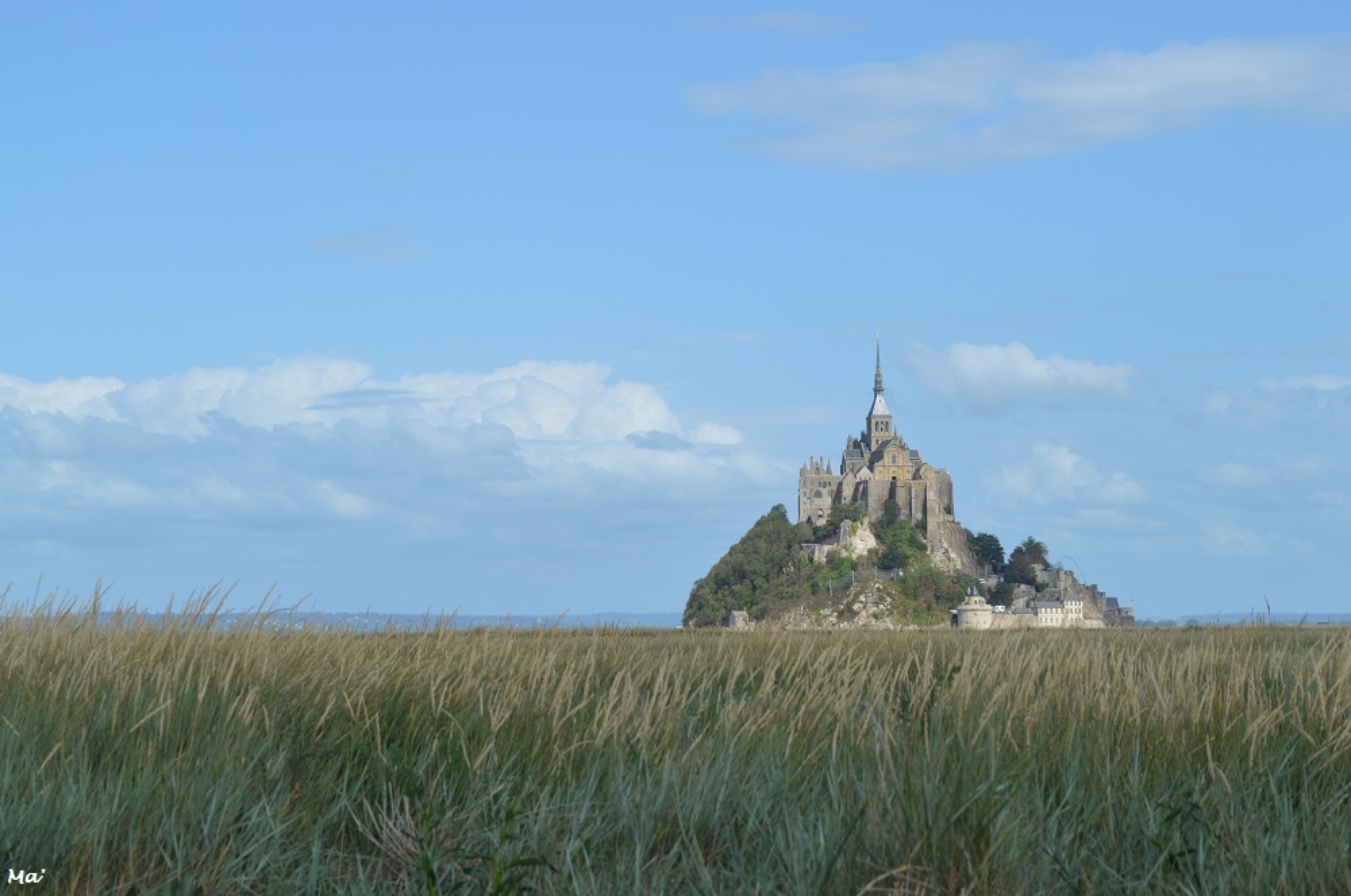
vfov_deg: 16.5
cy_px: 448
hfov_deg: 24.6
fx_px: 3092
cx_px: 676
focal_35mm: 82
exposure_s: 1/320
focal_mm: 55
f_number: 9
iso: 100
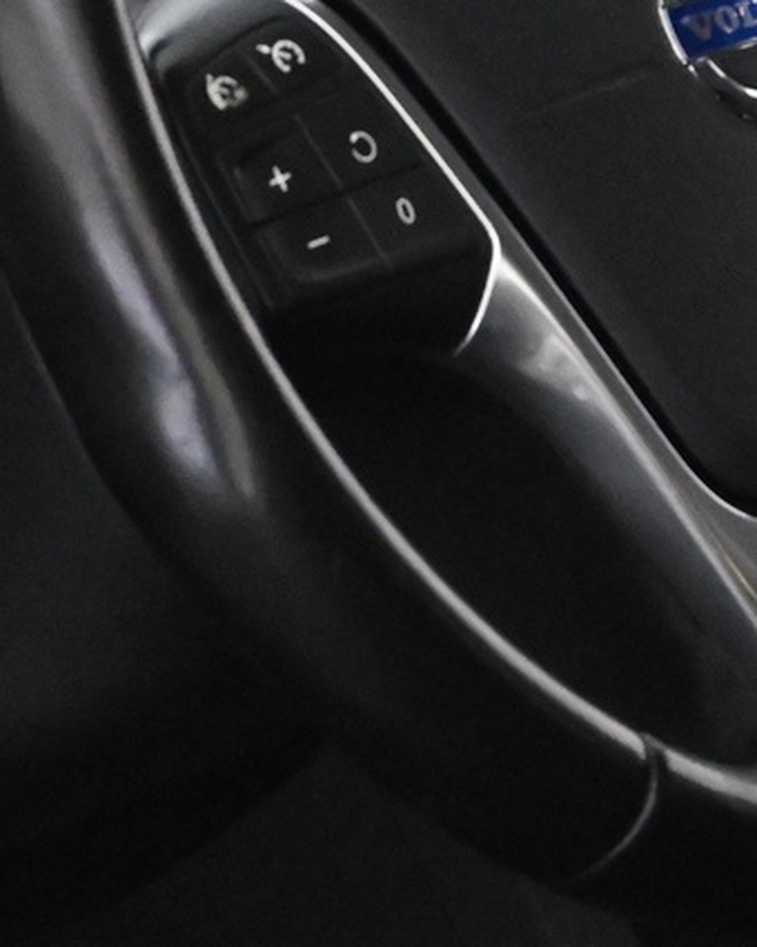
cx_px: 895
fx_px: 6155
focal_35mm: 220
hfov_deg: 7.0
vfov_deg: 8.7
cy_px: 27
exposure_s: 1/60
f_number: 5.6
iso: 9000
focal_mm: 41
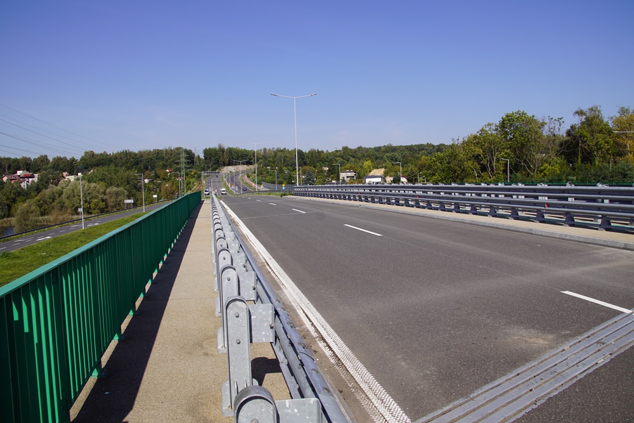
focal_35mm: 27
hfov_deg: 67.4
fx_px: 476
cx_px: 317
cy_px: 212
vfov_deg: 47.9
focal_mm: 18
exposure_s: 1/200
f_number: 10
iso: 100
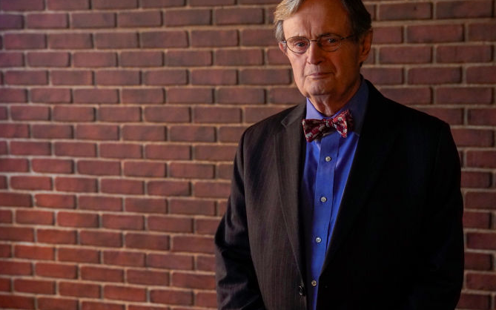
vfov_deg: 20.3
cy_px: 167
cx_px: 335
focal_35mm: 64
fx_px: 865
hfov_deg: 31.7
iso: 5000
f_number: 3.2
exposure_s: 1/125
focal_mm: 41
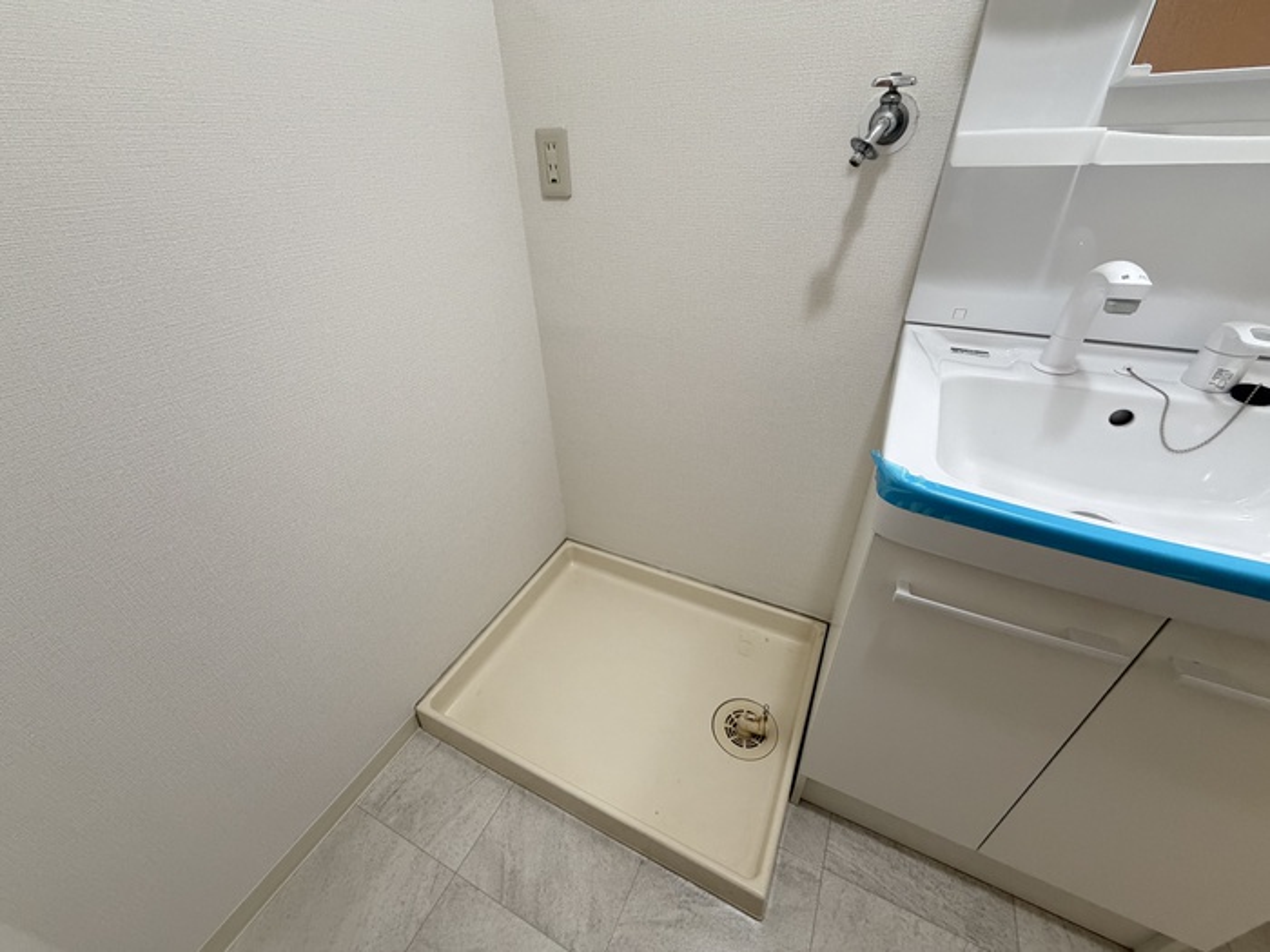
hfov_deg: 102.1
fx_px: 514
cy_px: 476
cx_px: 635
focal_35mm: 14
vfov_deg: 85.7
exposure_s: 1/60
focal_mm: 2.22
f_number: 2.2
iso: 320
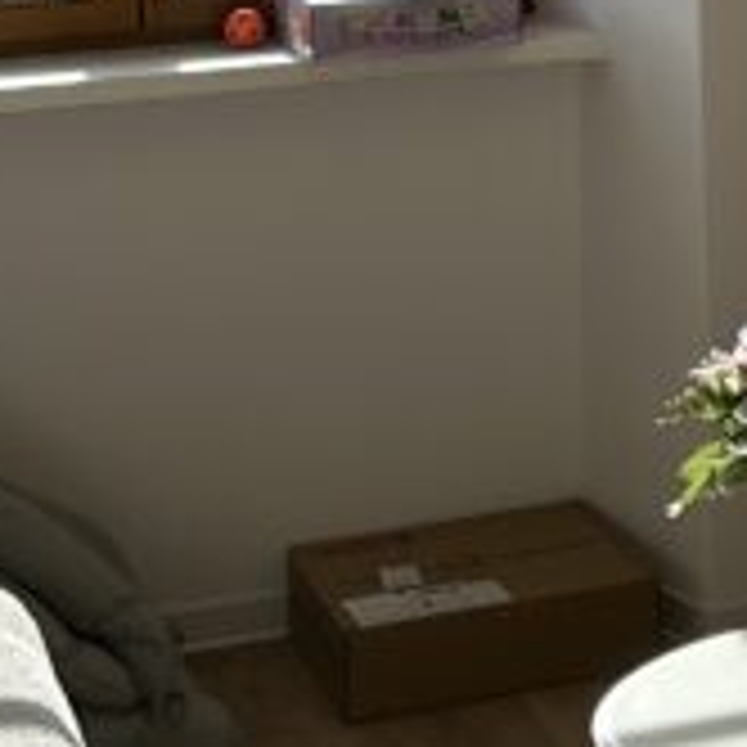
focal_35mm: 131
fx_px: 3198
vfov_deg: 12.8
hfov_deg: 12.5
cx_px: 1192
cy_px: -279
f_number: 1.78
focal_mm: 6.86
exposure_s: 1/1272
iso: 80
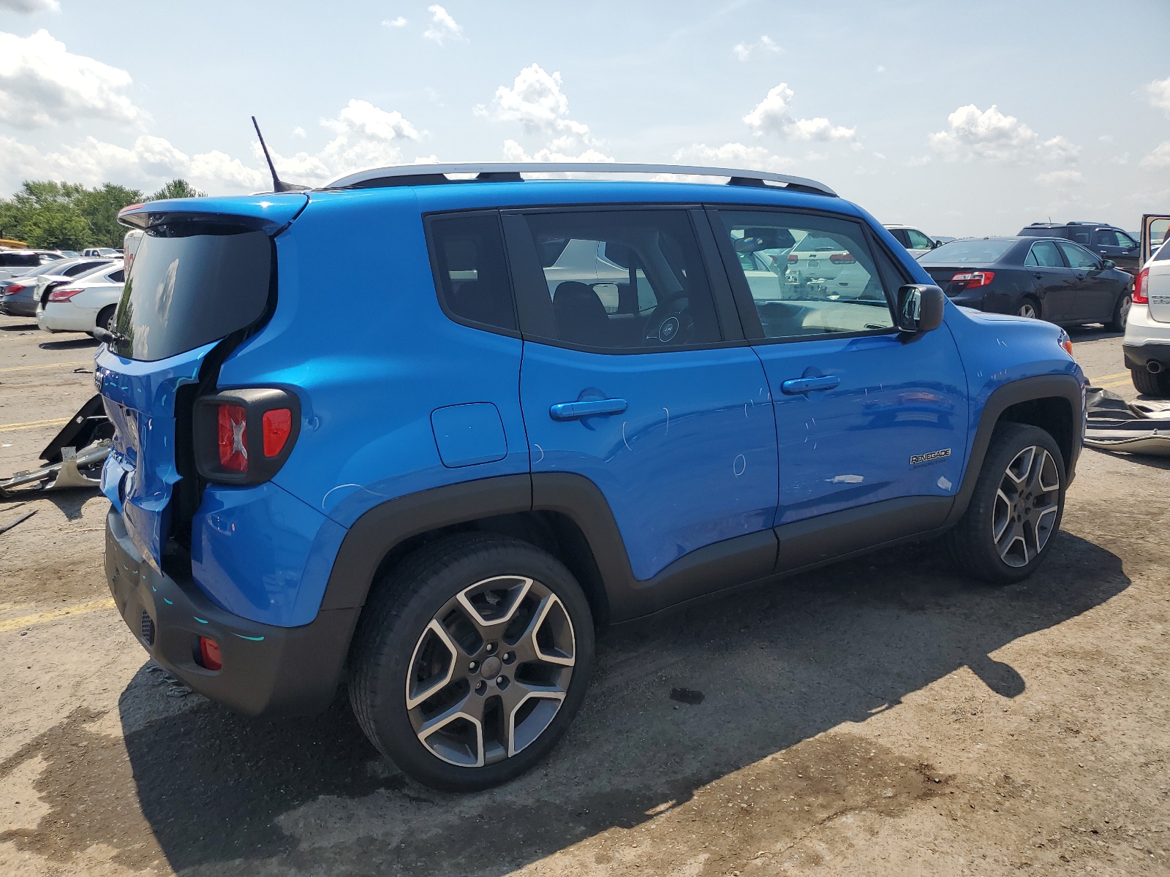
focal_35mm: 26
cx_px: 585
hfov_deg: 67.3
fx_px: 879
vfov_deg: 53.1
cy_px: 438
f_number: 1.5
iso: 50
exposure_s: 1/3333
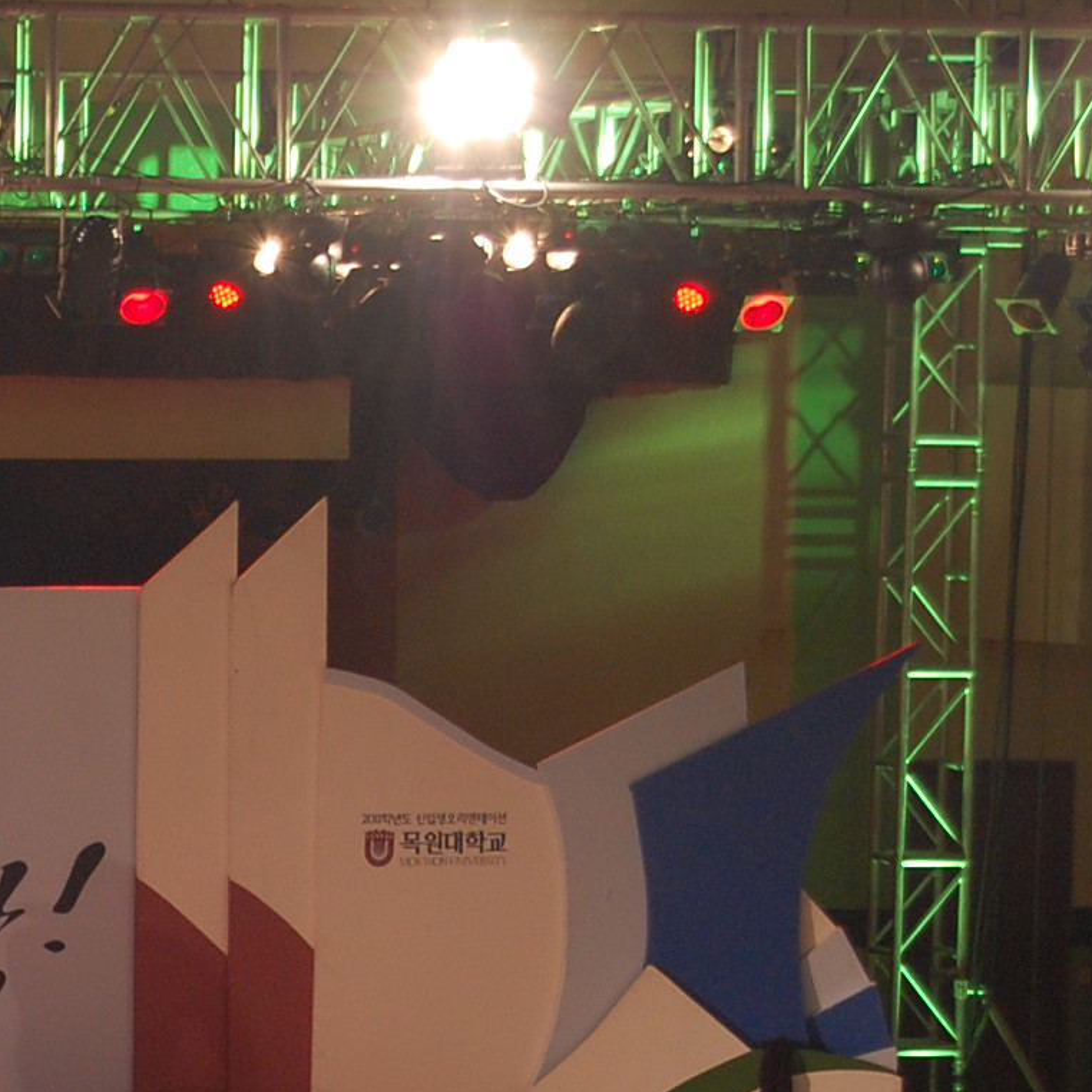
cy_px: 1069
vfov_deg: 8.4
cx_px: -403
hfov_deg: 8.3
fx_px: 7397
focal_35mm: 207
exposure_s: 1/30
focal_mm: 55
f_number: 5.6
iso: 720
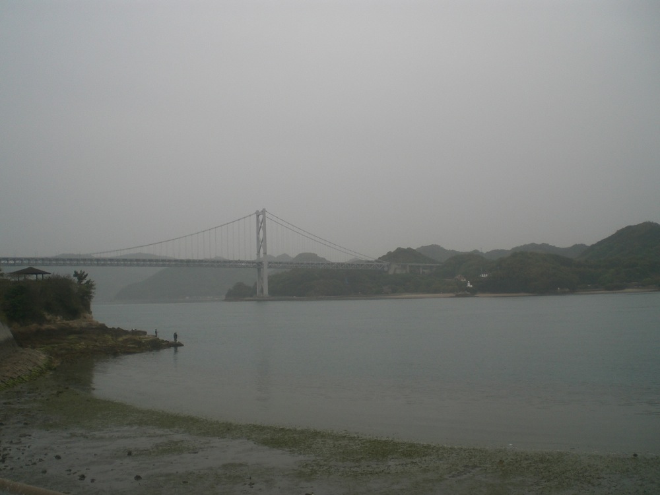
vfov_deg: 37.7
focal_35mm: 38
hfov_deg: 49.0
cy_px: 248
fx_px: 725
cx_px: 330
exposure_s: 1/125
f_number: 3.1
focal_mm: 6.3
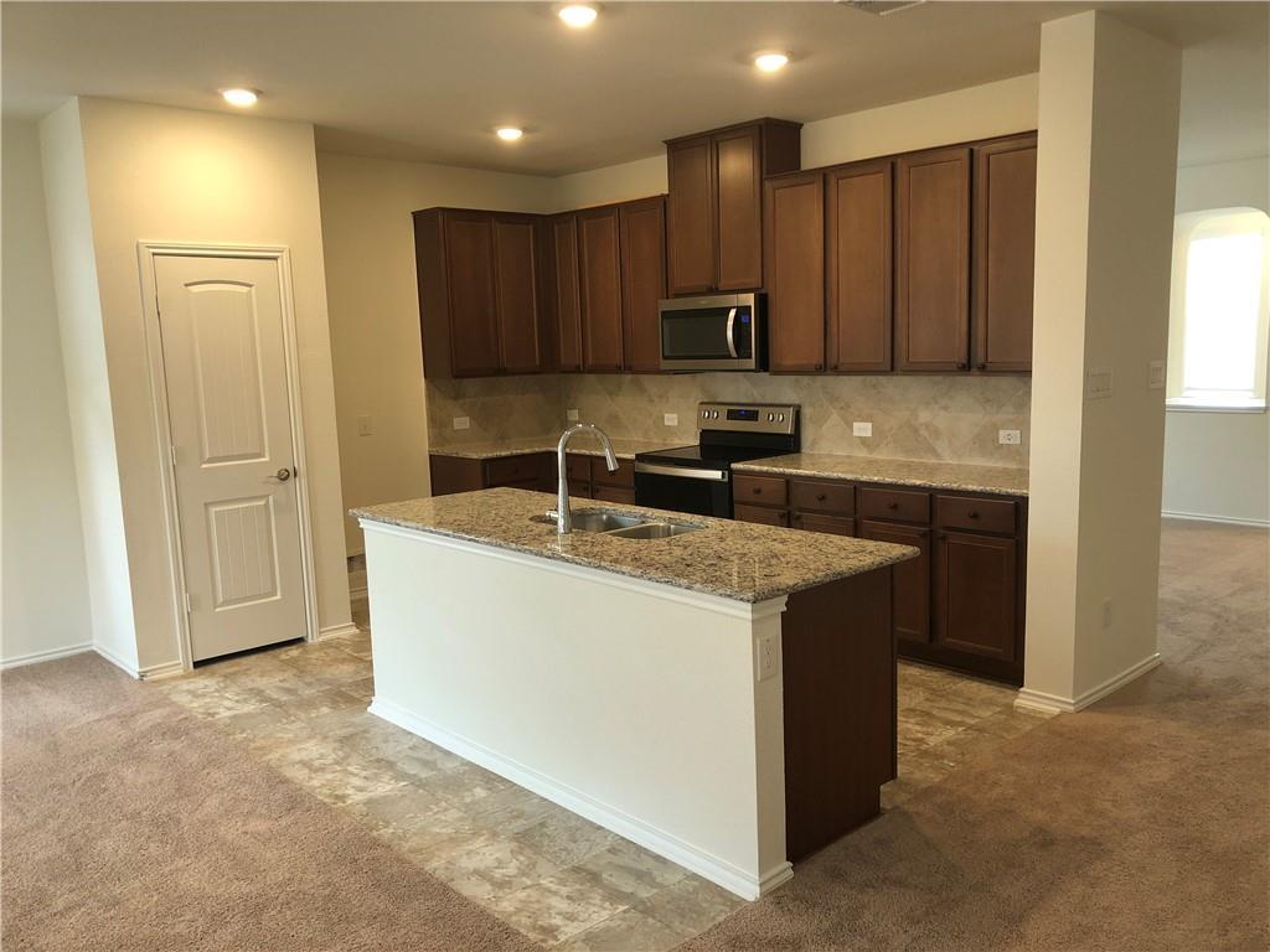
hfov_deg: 63.4
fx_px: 1027
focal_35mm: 28
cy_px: 476
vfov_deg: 49.7
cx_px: 635
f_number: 1.8
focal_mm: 4
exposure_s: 1/30
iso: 40
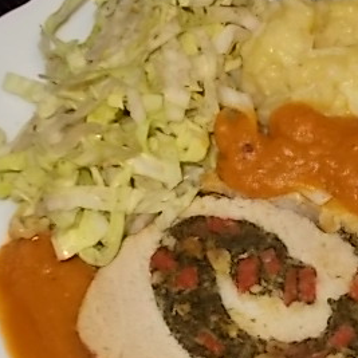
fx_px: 1240
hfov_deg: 16.3
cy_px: 237
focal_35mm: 106
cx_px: 307
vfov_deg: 16.4
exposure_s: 1/30
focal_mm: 9
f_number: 4.5
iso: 200
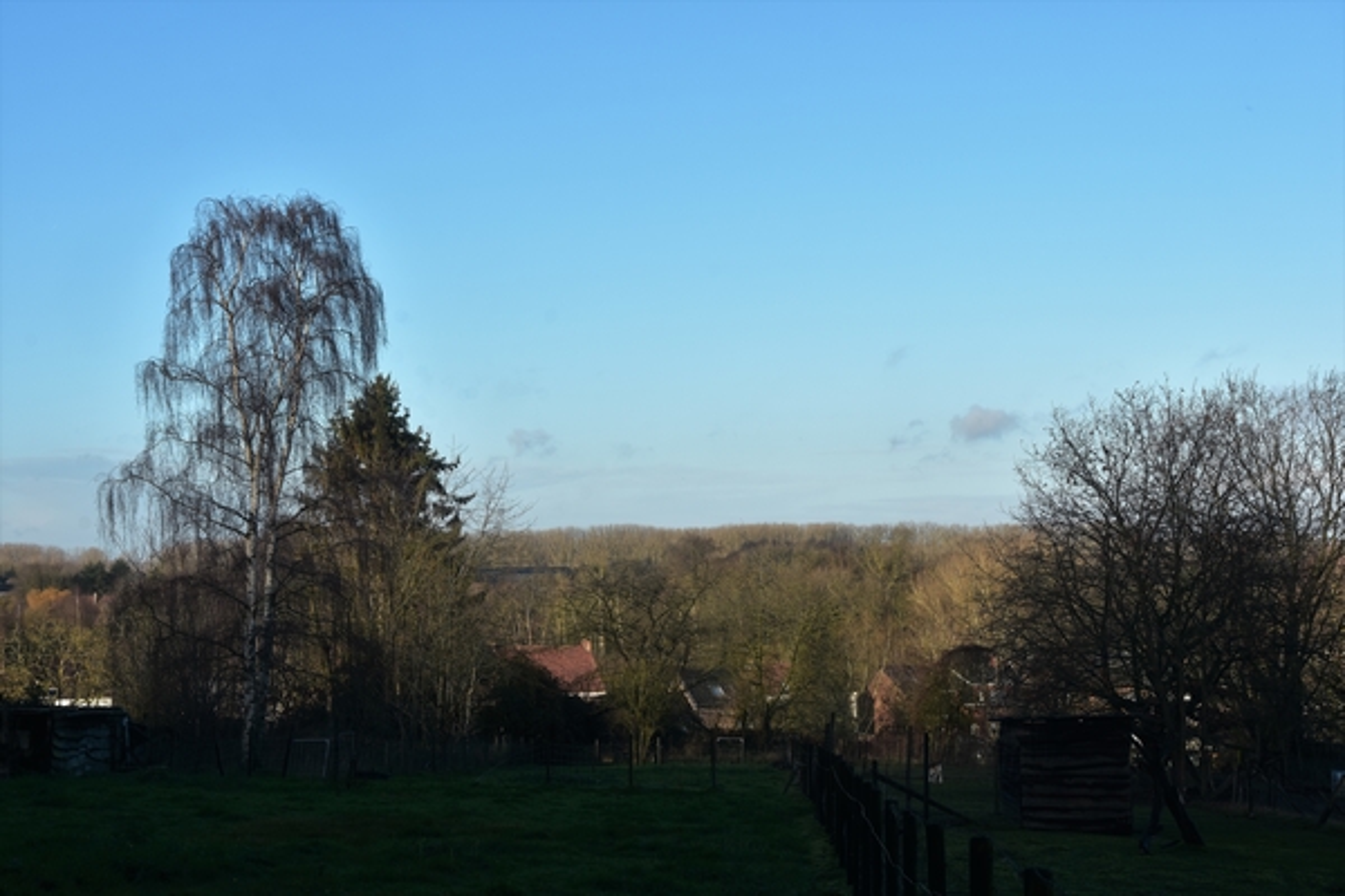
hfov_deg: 29.2
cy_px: 448
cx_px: 672
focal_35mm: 69
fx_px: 2578
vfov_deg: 19.7
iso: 160
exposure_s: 1/125
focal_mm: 46
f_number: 11
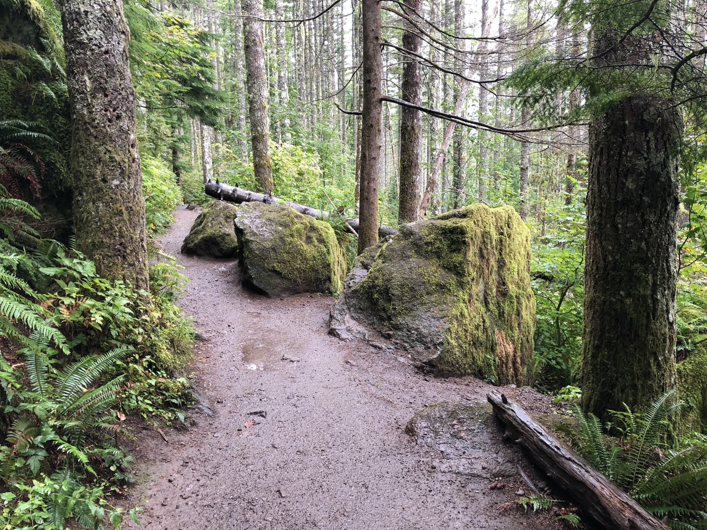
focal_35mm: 28
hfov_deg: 63.4
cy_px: 265
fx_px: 572
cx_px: 354
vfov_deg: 49.7
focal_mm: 4
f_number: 1.8
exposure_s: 1/40
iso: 25
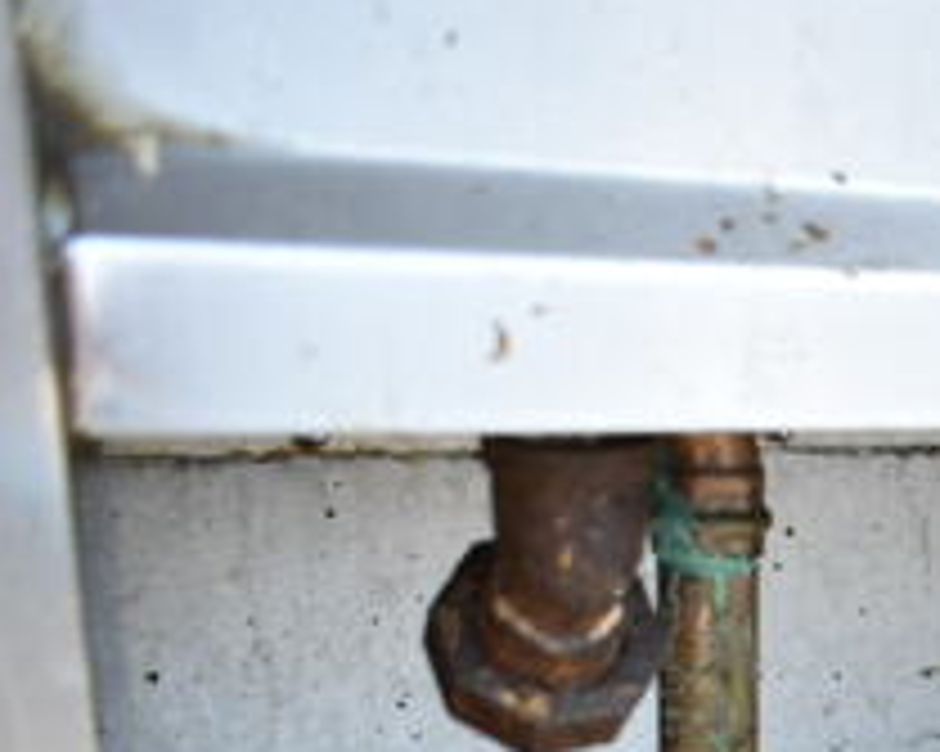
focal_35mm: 74
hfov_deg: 21.9
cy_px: 896
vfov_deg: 19.5
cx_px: 1367
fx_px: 2058
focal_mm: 18
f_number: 4
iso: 100
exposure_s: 1/60
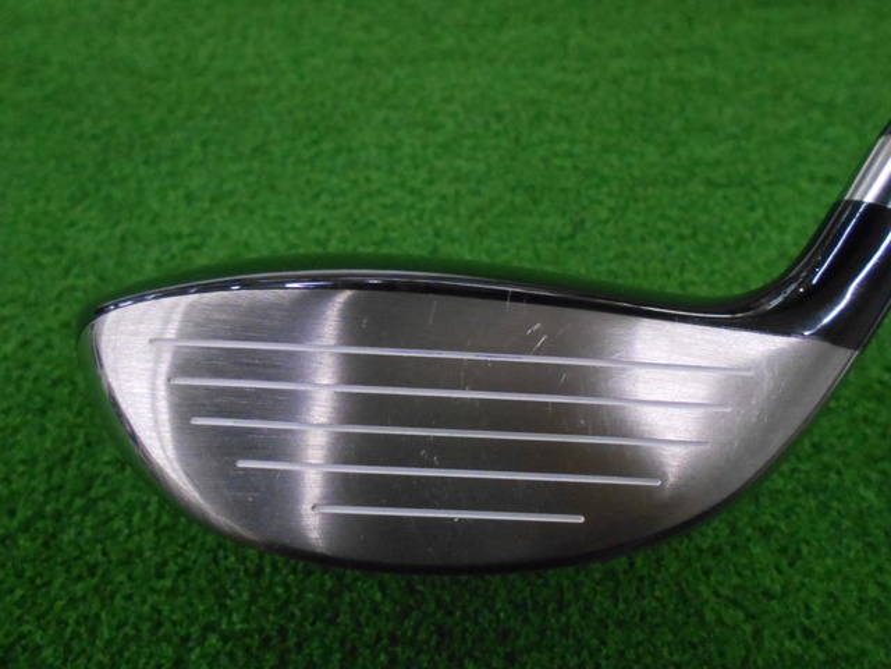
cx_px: 446
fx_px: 669
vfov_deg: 53.1
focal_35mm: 26
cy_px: 334
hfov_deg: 67.3
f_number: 3.2
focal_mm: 4.6
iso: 800
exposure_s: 1/125
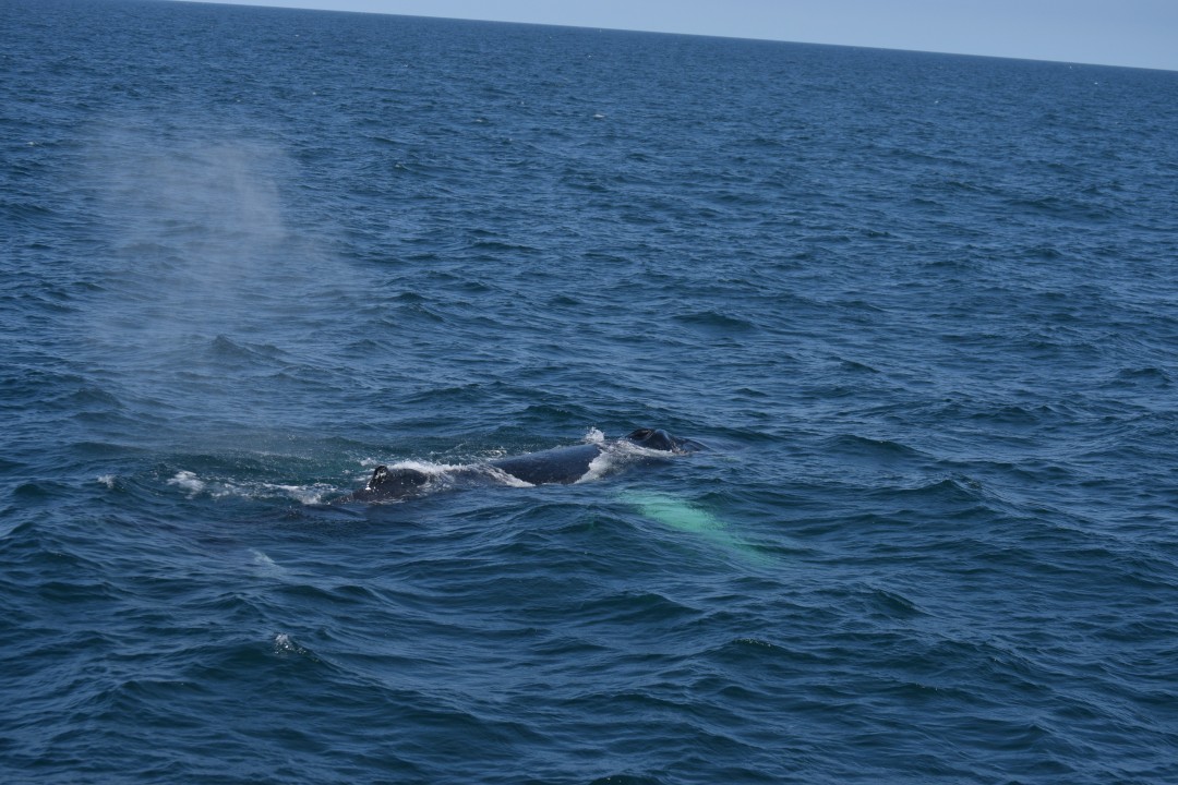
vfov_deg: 13.8
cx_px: 589
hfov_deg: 20.6
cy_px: 392
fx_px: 3239
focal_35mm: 99
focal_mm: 66
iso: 200
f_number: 5.6
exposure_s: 1/1600
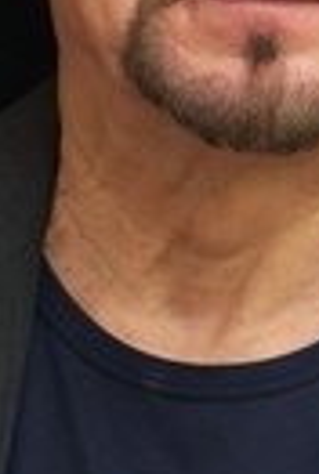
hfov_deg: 2.3
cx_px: 277
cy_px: 94
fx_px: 8052
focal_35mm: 609
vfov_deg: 3.4
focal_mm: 200
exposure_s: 1/60
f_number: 5.6
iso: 800
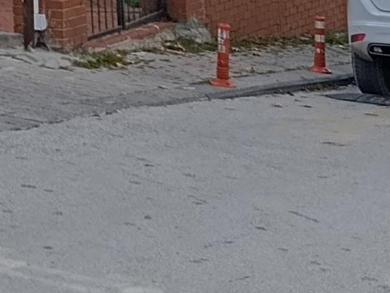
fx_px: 1669
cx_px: -327
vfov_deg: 8.6
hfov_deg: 12.2
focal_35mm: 148
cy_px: -536
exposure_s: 1/383
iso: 50
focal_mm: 6.11
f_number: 1.65
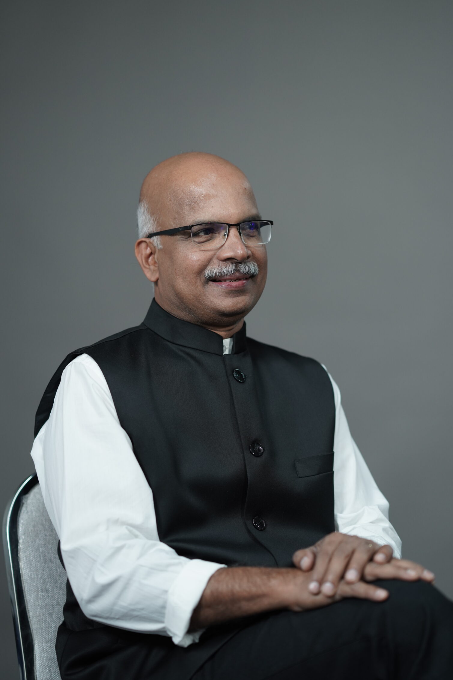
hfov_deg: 14.2
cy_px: 328
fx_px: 1812
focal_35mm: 96
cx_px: 237
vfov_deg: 21.2
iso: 400
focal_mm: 85
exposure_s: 1/200
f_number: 1.8
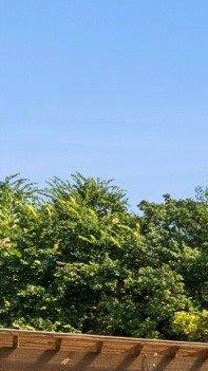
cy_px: 378
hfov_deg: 11.9
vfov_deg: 34.2
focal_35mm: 55
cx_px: 607
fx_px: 540
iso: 200
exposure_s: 1/400
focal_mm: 16
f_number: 10
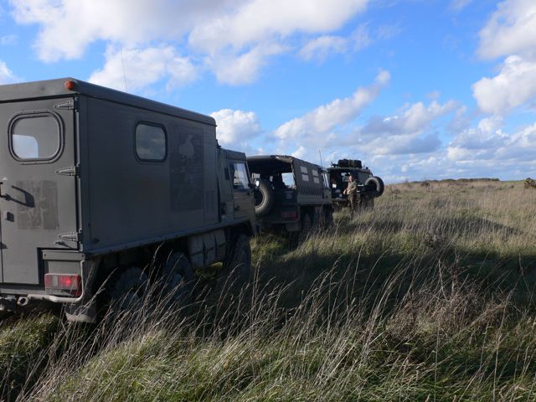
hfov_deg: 54.0
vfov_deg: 41.8
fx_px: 526
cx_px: 268
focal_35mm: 34
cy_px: 201
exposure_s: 1/400
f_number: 4.5
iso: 80
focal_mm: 6.3
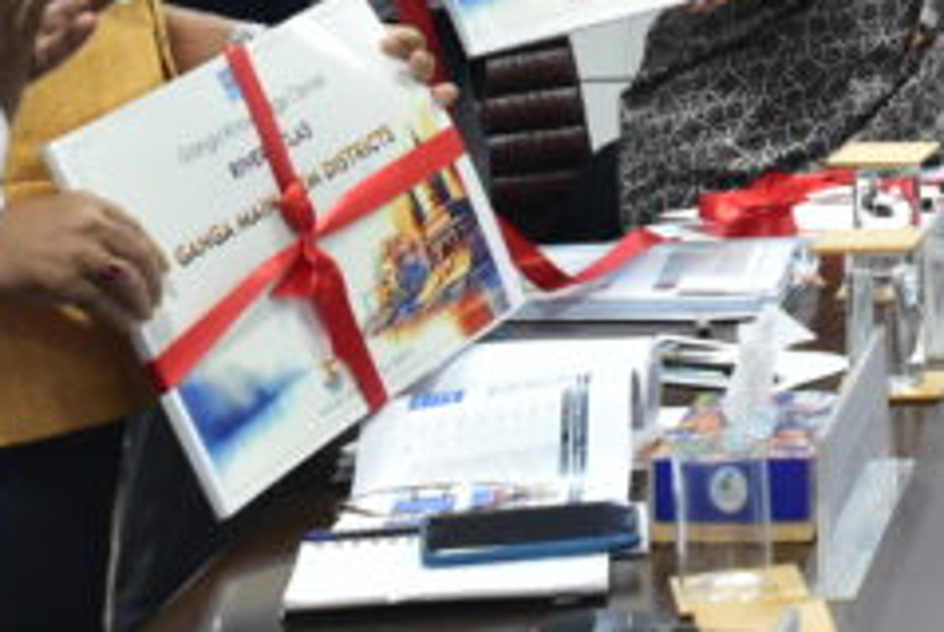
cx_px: 1600
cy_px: -320
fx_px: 4043
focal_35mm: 154
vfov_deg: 8.7
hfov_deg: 12.4
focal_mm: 36
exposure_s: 1/125
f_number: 4.5
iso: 3200
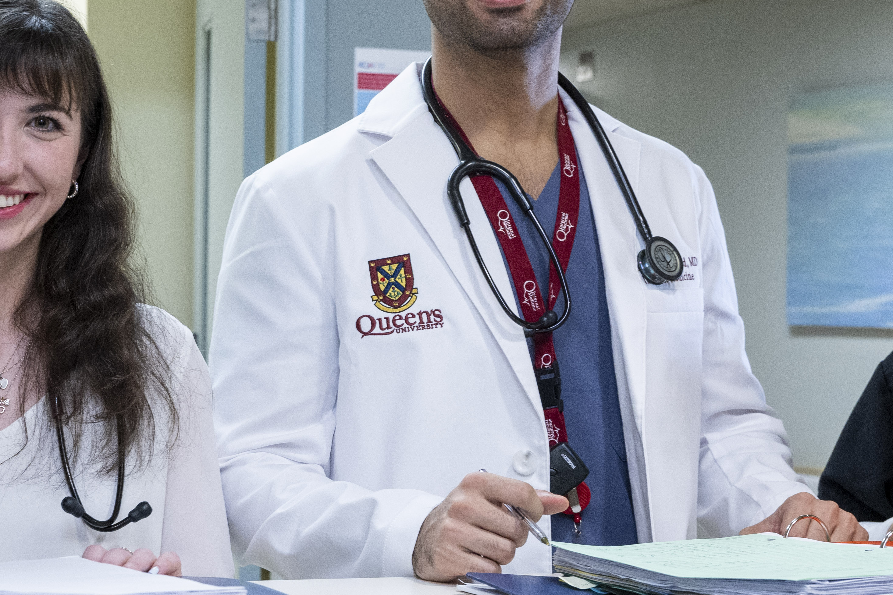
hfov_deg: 21.8
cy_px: 294
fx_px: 2307
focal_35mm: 93
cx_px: 251
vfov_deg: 14.7
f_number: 4.5
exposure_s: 1/60
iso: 1600
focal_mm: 33
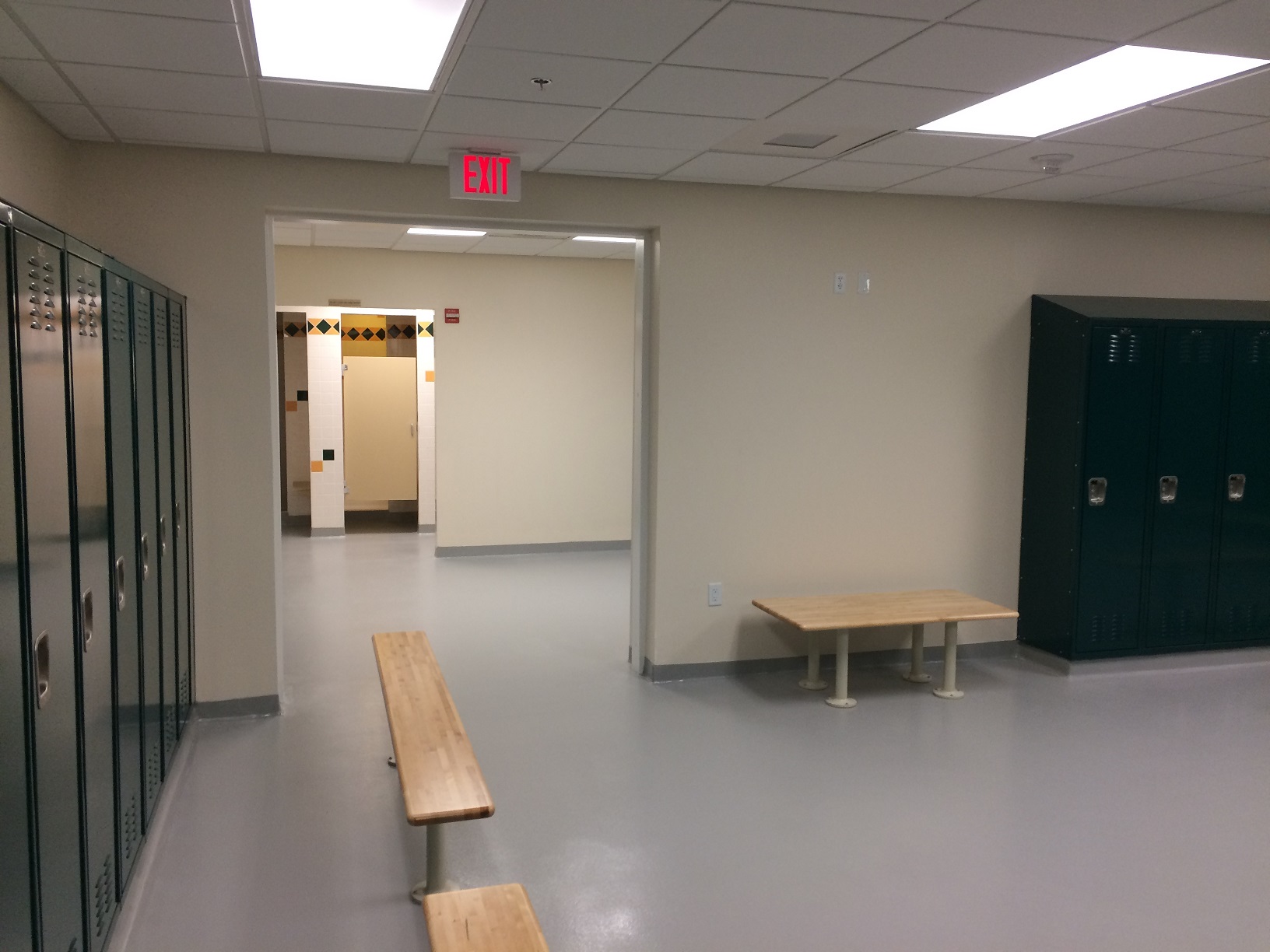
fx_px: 1064
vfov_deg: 48.2
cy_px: 476
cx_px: 635
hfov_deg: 61.7
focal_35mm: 29
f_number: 2.2
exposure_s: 1/30
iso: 50
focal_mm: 4.15
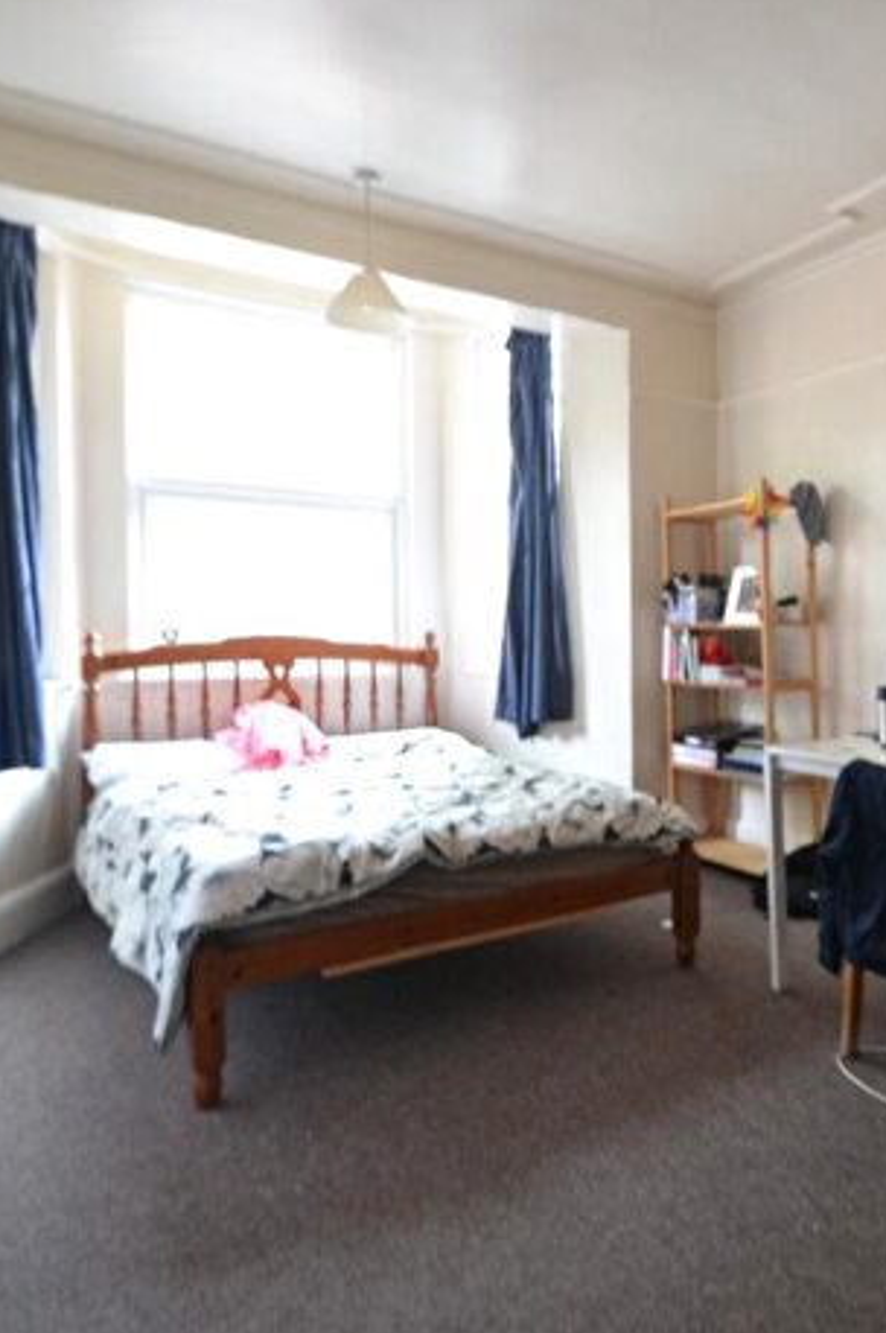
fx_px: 850
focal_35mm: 23
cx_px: 711
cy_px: 661
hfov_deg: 51.5
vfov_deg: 76.1
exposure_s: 1/8
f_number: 3.5
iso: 800
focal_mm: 10
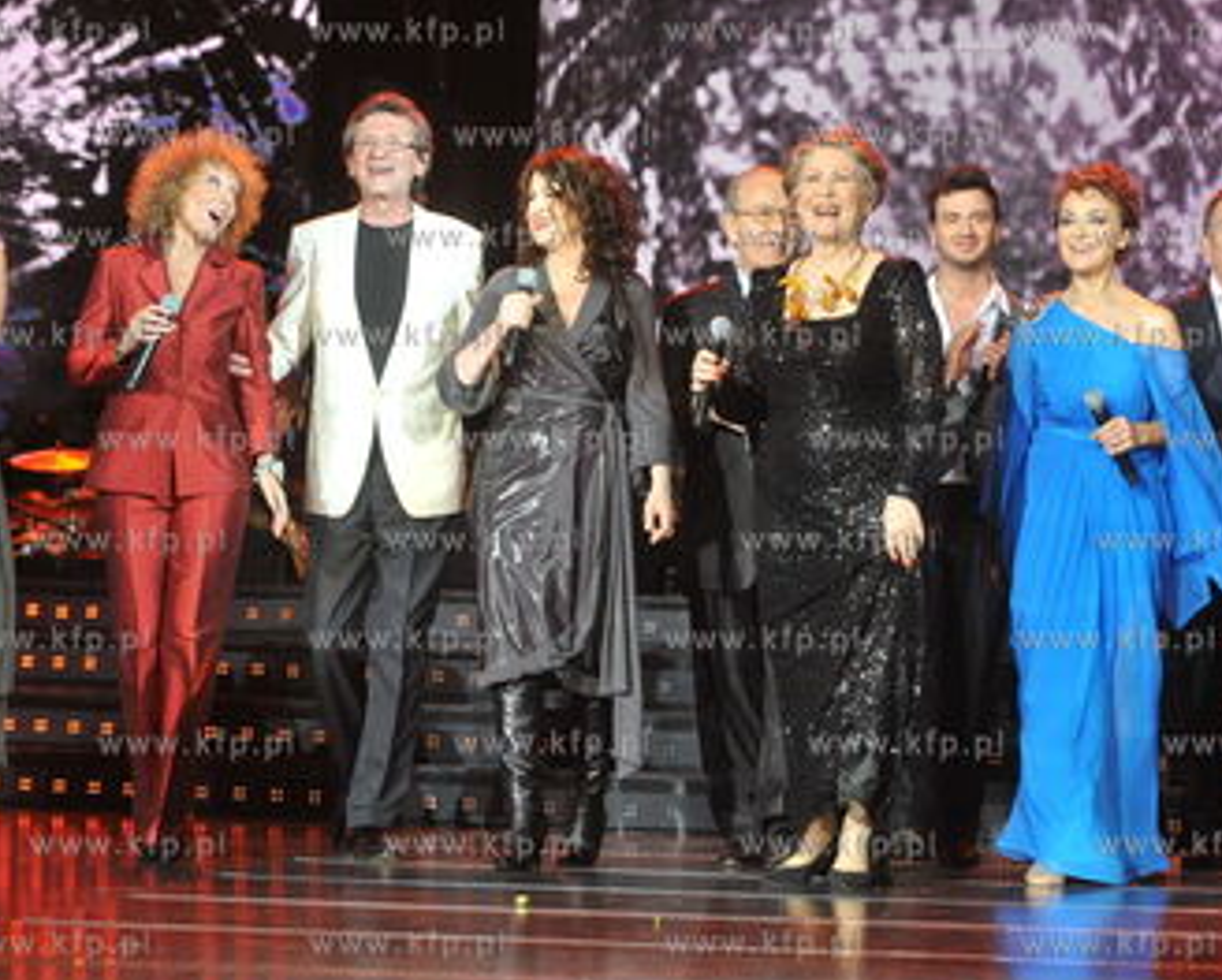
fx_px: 4344
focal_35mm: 120
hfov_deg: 16.0
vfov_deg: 12.9
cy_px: 488
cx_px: 682
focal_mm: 105
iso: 3200
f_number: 5.6
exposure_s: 1/200
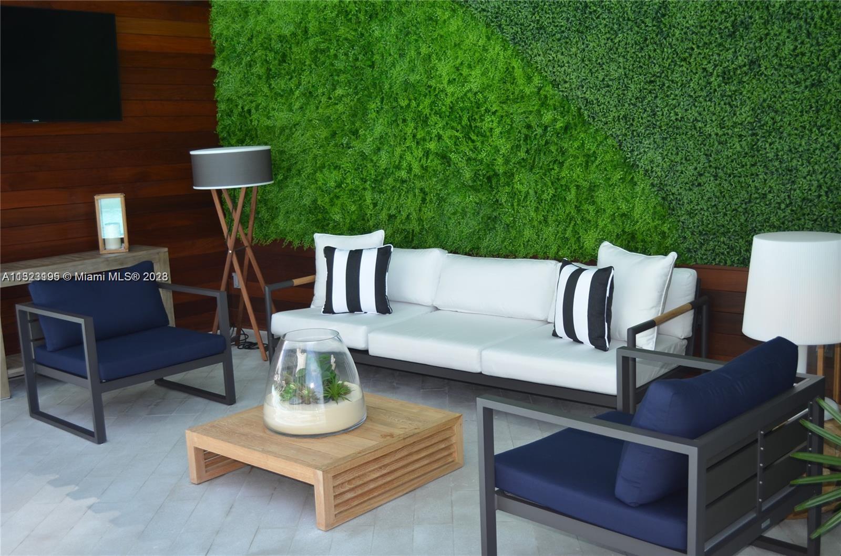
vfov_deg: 34.0
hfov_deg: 49.7
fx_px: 909
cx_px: 420
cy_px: 278
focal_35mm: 39
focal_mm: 26
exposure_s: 1/200
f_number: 4.2
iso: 200
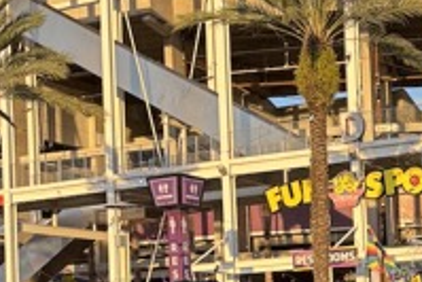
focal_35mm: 87
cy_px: 331
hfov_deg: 21.9
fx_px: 1021
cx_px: 488
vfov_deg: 15.2
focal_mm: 5.96
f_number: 1.6
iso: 50
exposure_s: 1/594
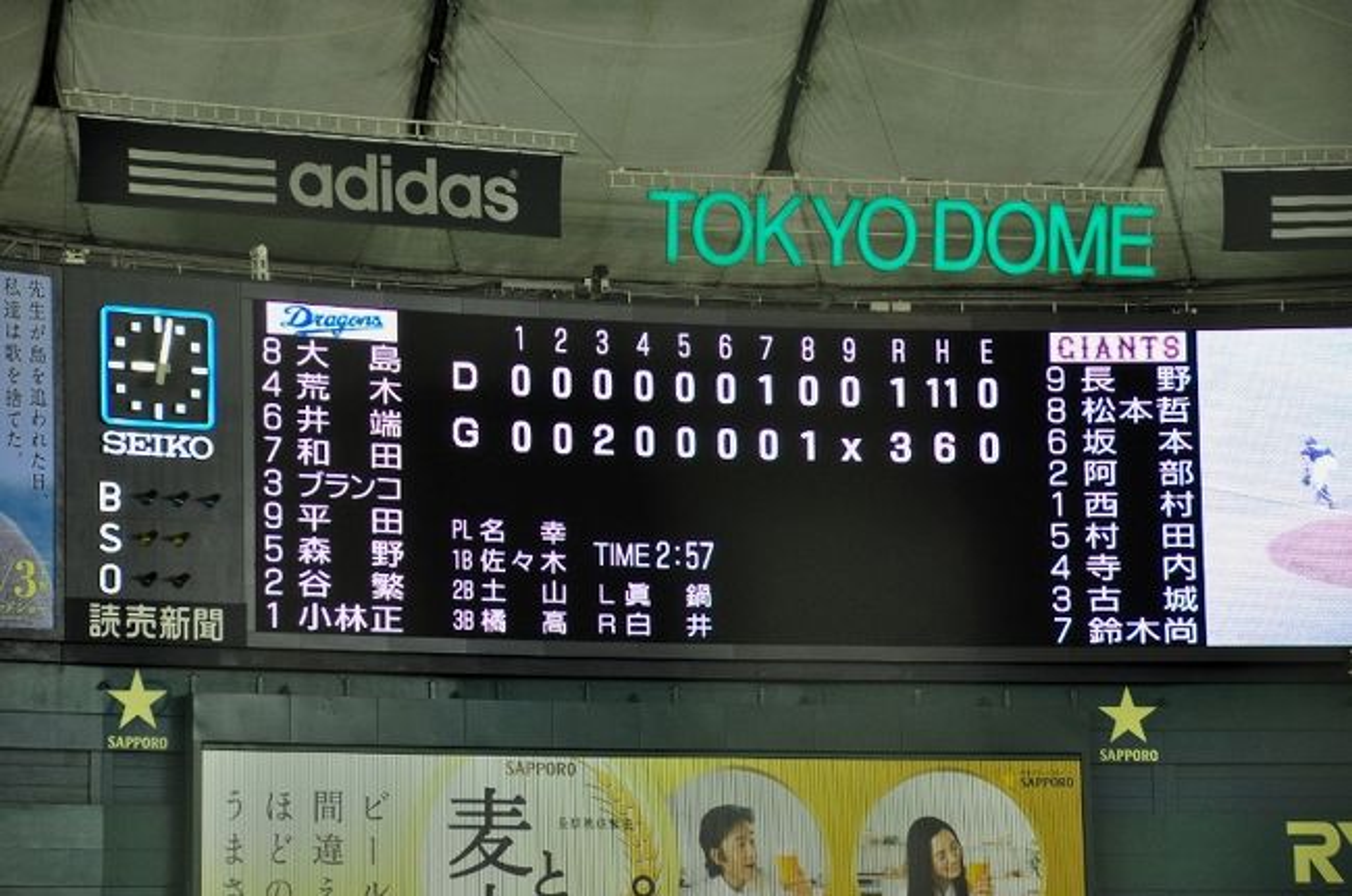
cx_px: 676
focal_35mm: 142
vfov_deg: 9.6
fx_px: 5342
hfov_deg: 14.4
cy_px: 448
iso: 800
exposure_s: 1/50
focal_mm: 95
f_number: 5.3
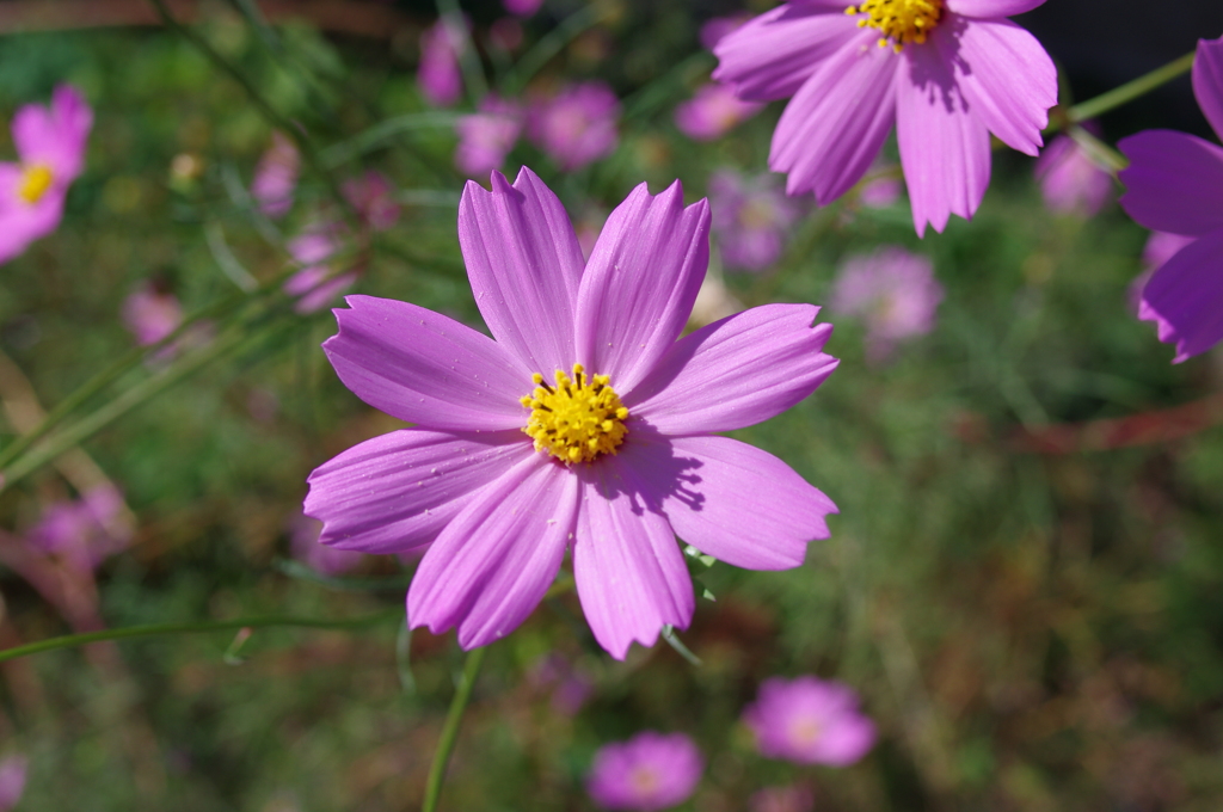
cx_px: 612
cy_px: 406
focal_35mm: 46
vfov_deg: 29.2
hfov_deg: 42.8
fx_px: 1561
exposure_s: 1/400
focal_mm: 31
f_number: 6.3
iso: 100
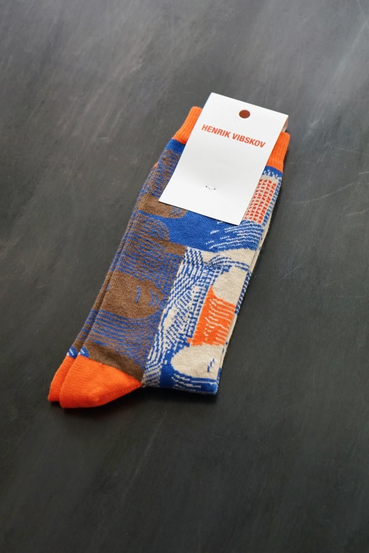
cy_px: 276
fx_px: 938
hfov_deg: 22.3
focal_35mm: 61
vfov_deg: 32.9
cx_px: 184
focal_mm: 61
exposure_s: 1/160
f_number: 5.6
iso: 2000
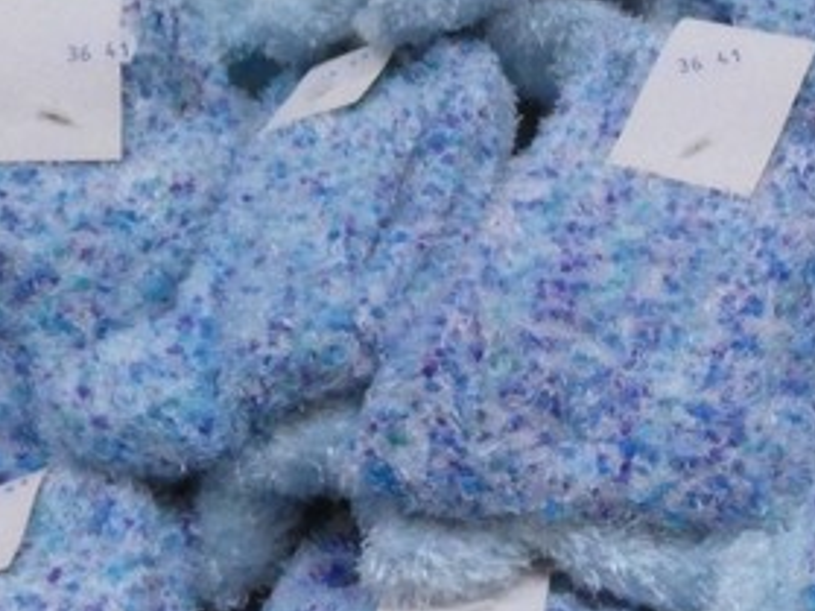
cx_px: 492
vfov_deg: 27.5
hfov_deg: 36.7
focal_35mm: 52
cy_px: 482
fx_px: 1224
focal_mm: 3.6
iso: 1600
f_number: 8
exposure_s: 1/20
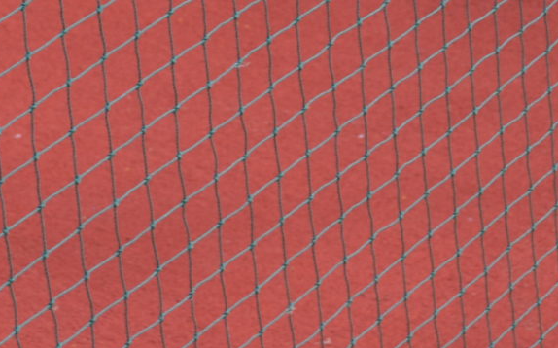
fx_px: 3526
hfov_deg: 9.0
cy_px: -337
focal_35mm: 232
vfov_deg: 5.5
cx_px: 437
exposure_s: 1/125
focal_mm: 34
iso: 100
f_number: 5.6
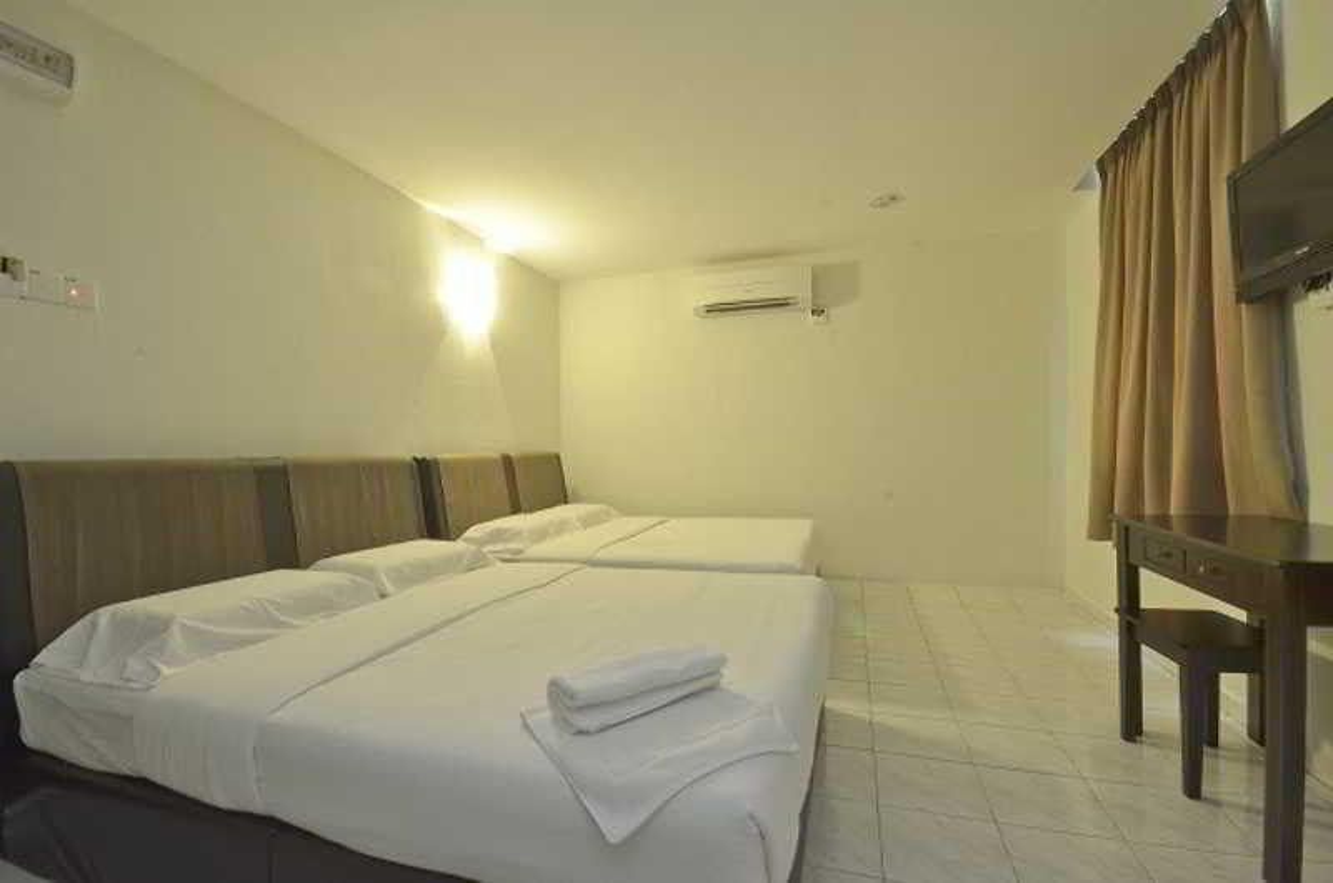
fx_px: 554
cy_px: 442
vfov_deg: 77.1
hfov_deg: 100.5
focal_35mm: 15
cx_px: 666
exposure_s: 1.6
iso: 800
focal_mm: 10
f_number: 14
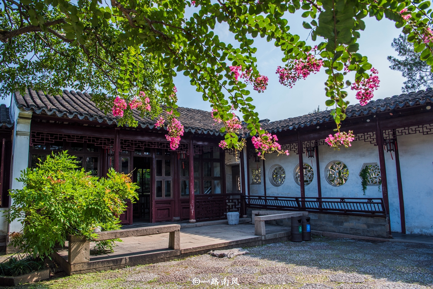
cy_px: 144
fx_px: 289
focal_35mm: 24
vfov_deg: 53.1
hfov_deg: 73.7
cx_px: 216
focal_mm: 24
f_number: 8
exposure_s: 1/100
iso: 80
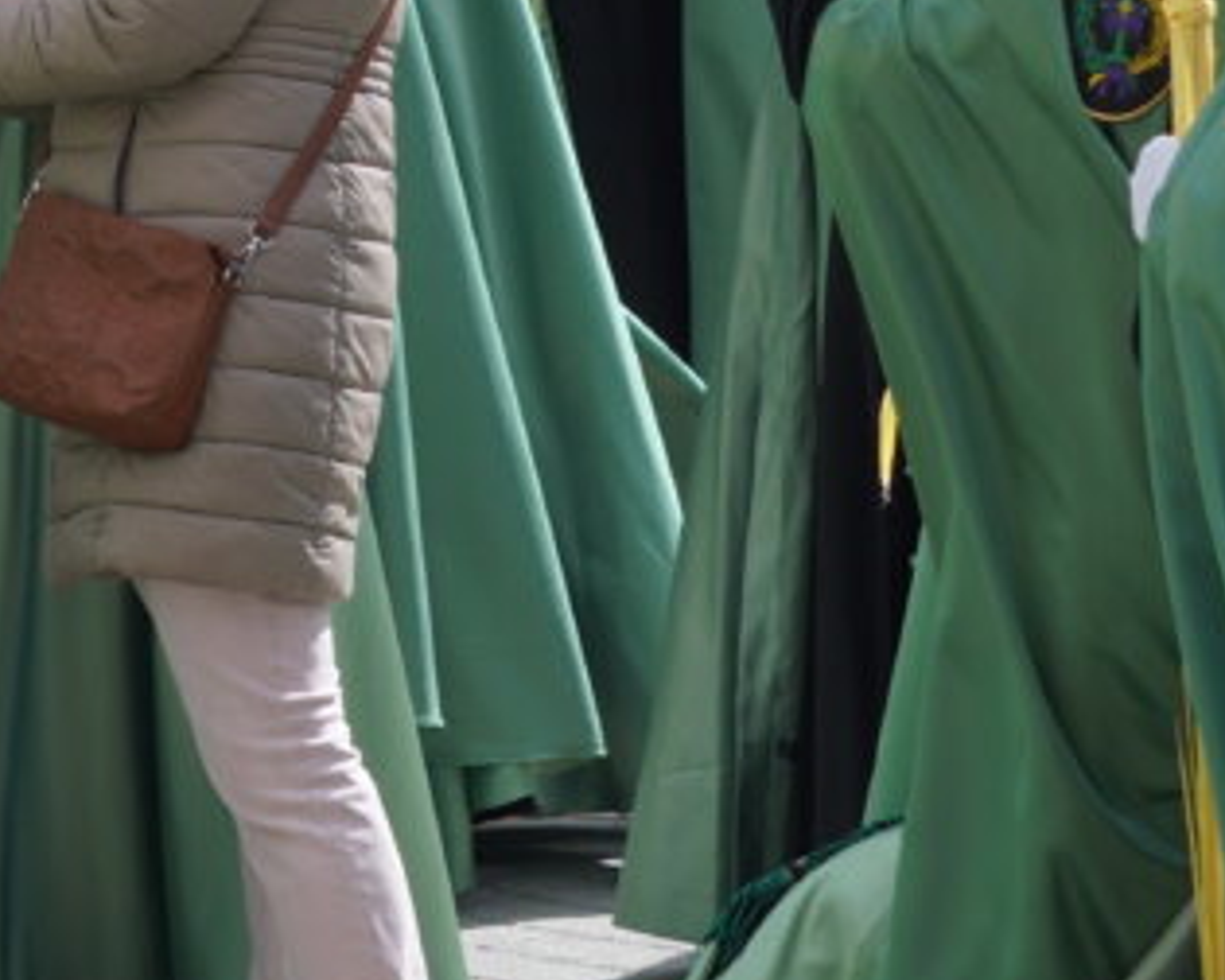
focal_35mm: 315
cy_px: -41
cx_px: 19
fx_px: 11417
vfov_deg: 4.9
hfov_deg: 6.1
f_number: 5
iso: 100
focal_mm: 55
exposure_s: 1/500
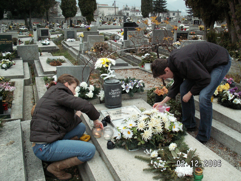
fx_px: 244
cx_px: 120
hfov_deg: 52.6
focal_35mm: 35
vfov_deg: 40.7
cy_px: 90
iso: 160
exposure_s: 1/40
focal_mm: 5.86
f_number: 2.8
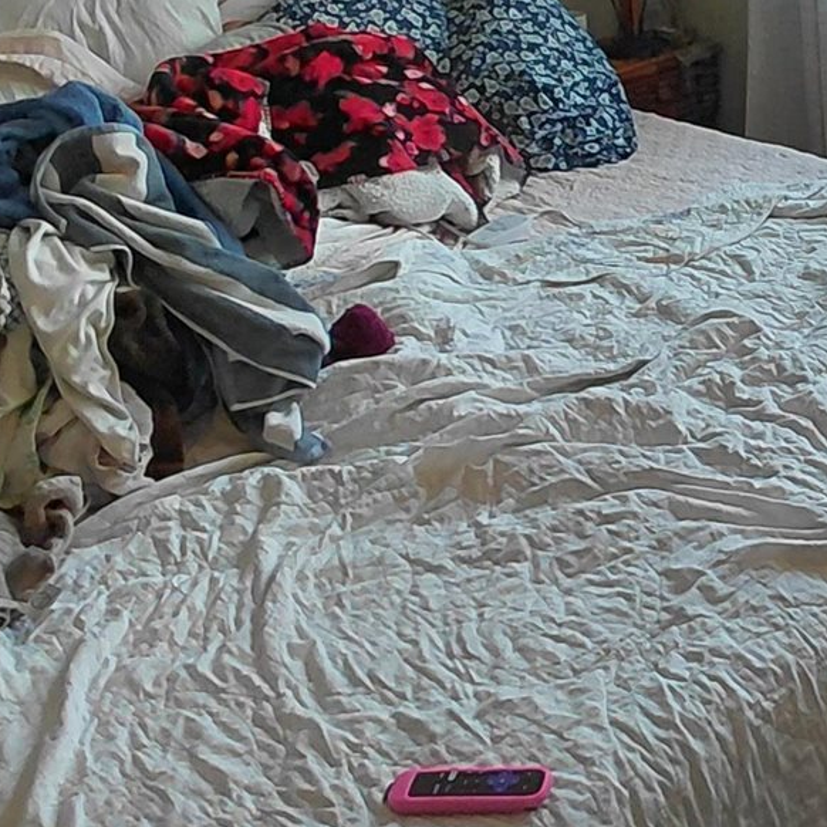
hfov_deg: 28.7
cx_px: 818
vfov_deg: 30.4
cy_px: 284
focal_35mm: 56
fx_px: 1514
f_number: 2.2
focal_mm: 1.64
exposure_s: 1/60
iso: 80
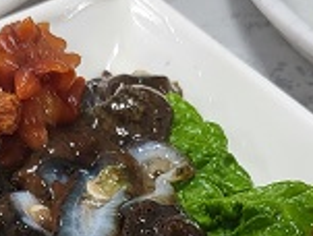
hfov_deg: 19.0
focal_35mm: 103
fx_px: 934
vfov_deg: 13.6
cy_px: 344
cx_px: 131
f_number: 1.8
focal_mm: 4.25
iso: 160
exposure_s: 1/120
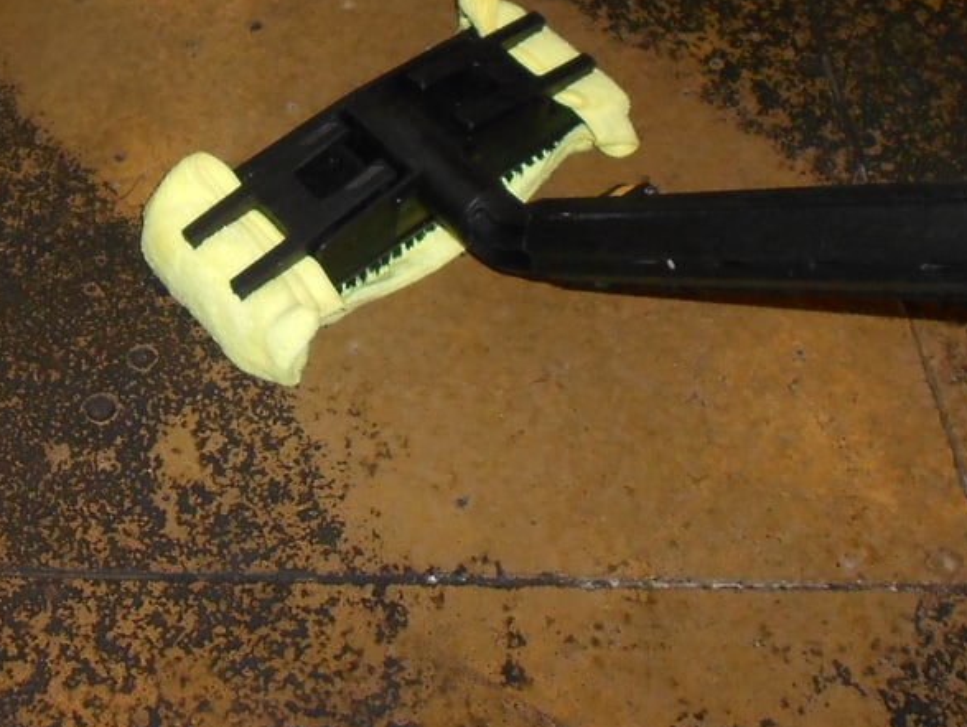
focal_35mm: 59
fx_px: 1649
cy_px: -33
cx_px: 243
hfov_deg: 32.1
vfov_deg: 23.6
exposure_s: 1/25
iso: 200
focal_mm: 4.6
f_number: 3.2
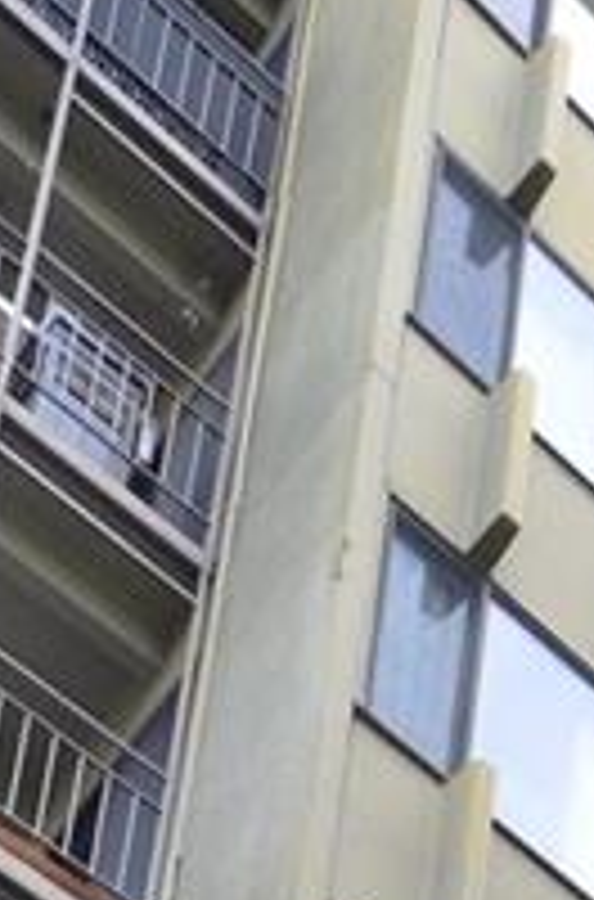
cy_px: 2434
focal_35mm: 99
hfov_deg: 13.7
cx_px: 436
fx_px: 2467
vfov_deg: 12.7
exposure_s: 1/125
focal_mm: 11
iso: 220
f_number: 5.6
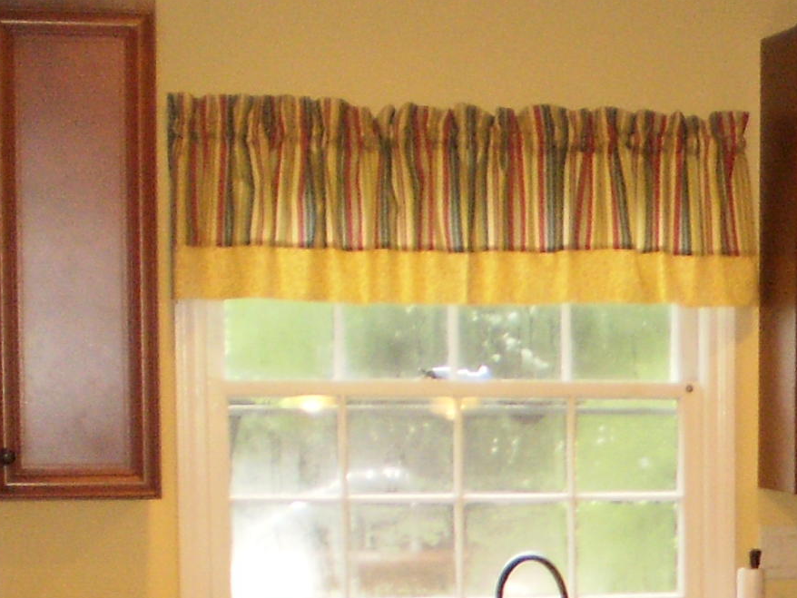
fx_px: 2833
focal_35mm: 123
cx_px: 1045
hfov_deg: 15.2
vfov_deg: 11.7
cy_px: 776
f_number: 3.1
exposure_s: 1/30
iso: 200
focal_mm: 6.3
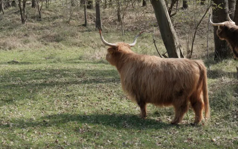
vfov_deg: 16.2
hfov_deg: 25.6
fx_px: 519
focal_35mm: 80
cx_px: 169
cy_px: 40
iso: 400
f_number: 5
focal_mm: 36.3
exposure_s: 1/500
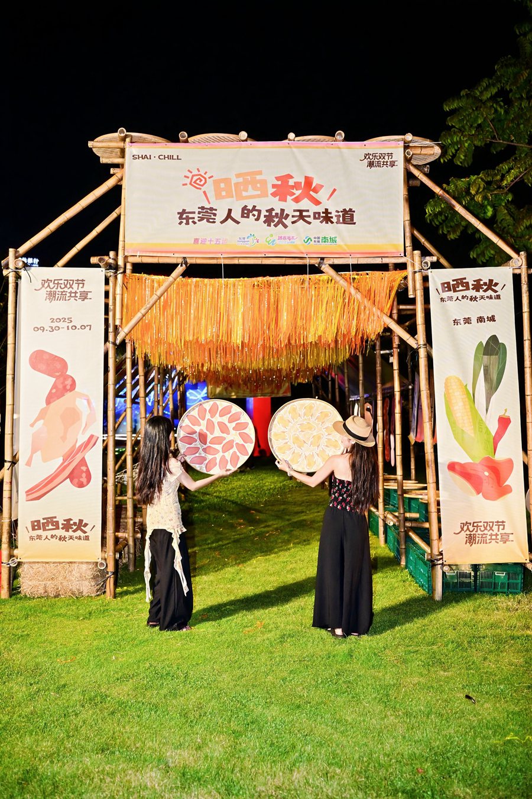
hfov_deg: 37.8
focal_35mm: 35
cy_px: 400
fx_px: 776
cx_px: 266
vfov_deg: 54.4
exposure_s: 1/200
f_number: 2.8
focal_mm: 35
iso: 560
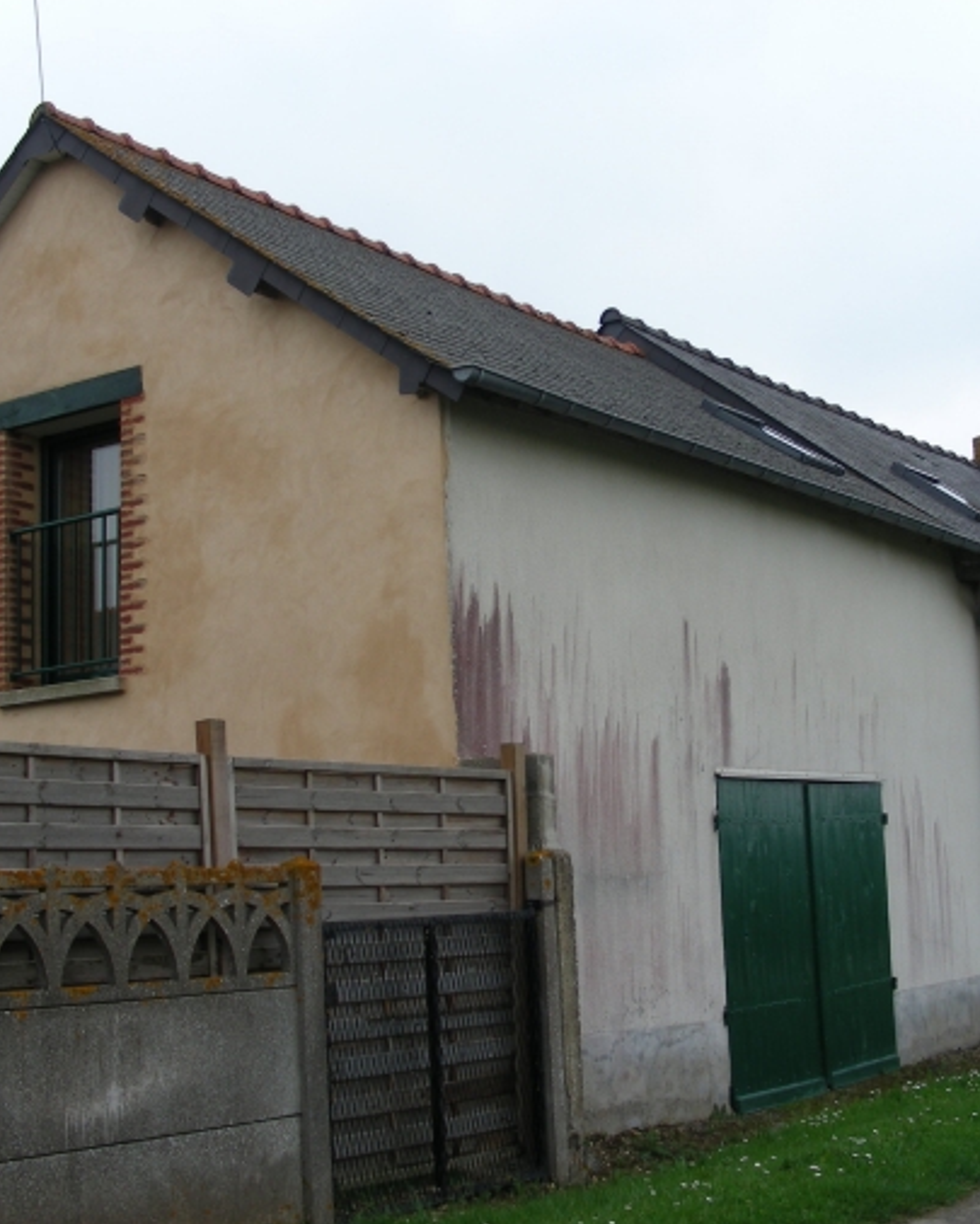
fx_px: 1812
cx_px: 576
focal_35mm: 50
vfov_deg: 37.3
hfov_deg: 30.2
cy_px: 610
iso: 50
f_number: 4
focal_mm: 6.3
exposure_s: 1/339
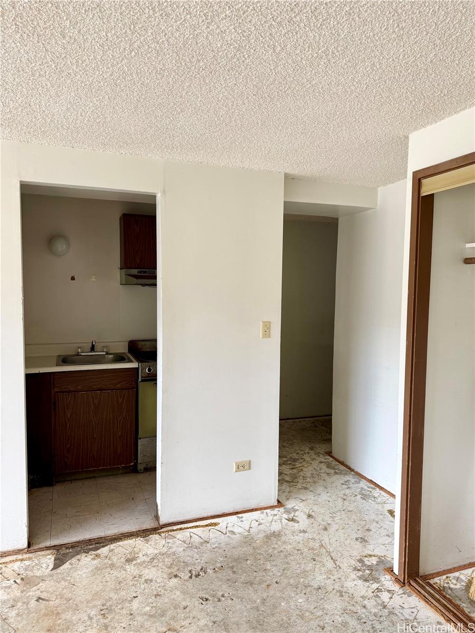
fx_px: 439
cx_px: 238
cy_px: 316
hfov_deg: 56.8
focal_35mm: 24
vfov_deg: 71.6
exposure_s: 1/121
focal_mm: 6.76
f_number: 1.78
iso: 100
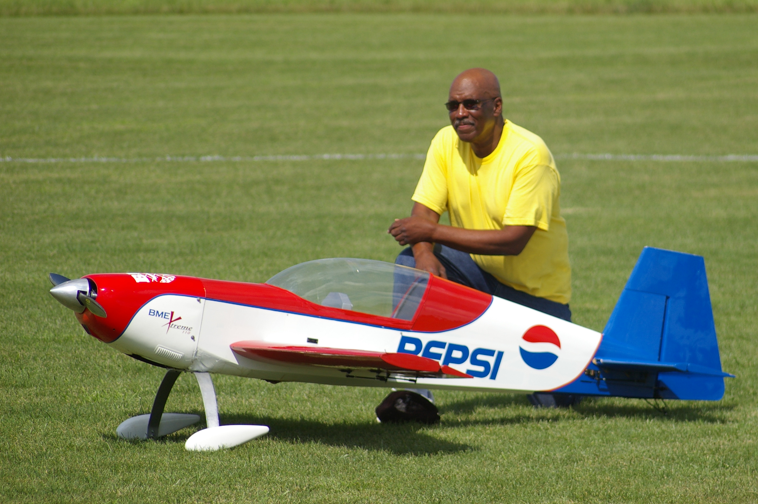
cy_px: 228
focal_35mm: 468
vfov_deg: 2.9
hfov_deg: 4.4
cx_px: 468
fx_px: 9846
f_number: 4
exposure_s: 1/400
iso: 200
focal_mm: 250
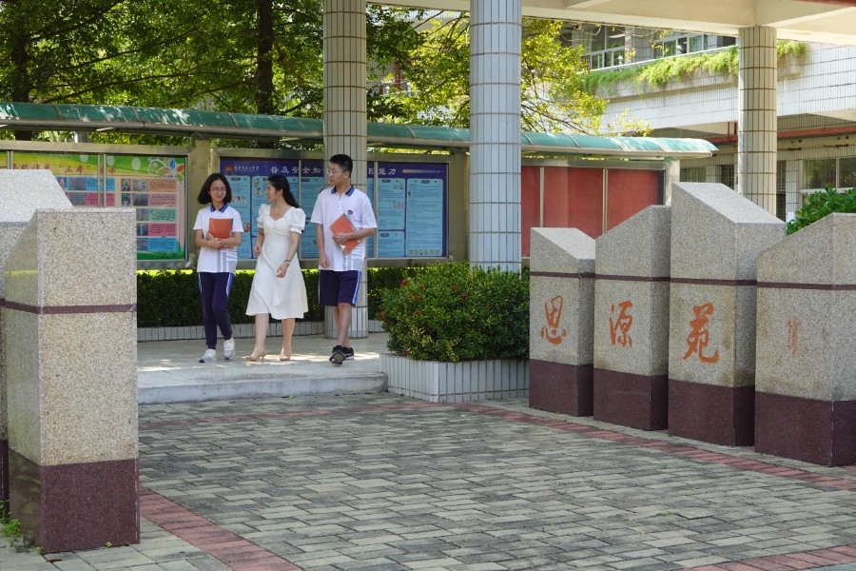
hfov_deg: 33.4
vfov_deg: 22.6
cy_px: 286
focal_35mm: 60
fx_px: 1427
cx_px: 428
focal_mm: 22
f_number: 4
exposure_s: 1/125
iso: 100
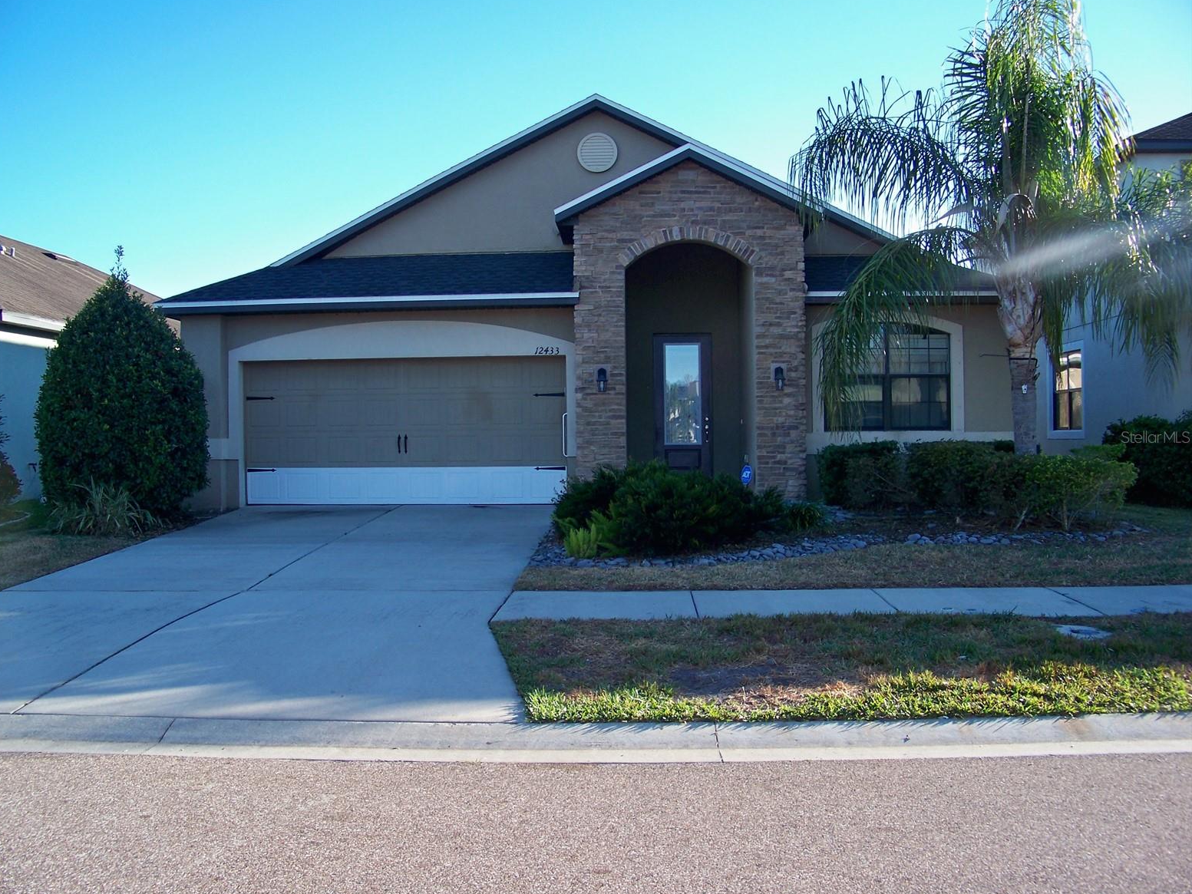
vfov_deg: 41.8
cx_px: 579
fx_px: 1171
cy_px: 437
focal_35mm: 34
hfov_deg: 53.9
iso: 64
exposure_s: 1/250
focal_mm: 5.85
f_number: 2.8
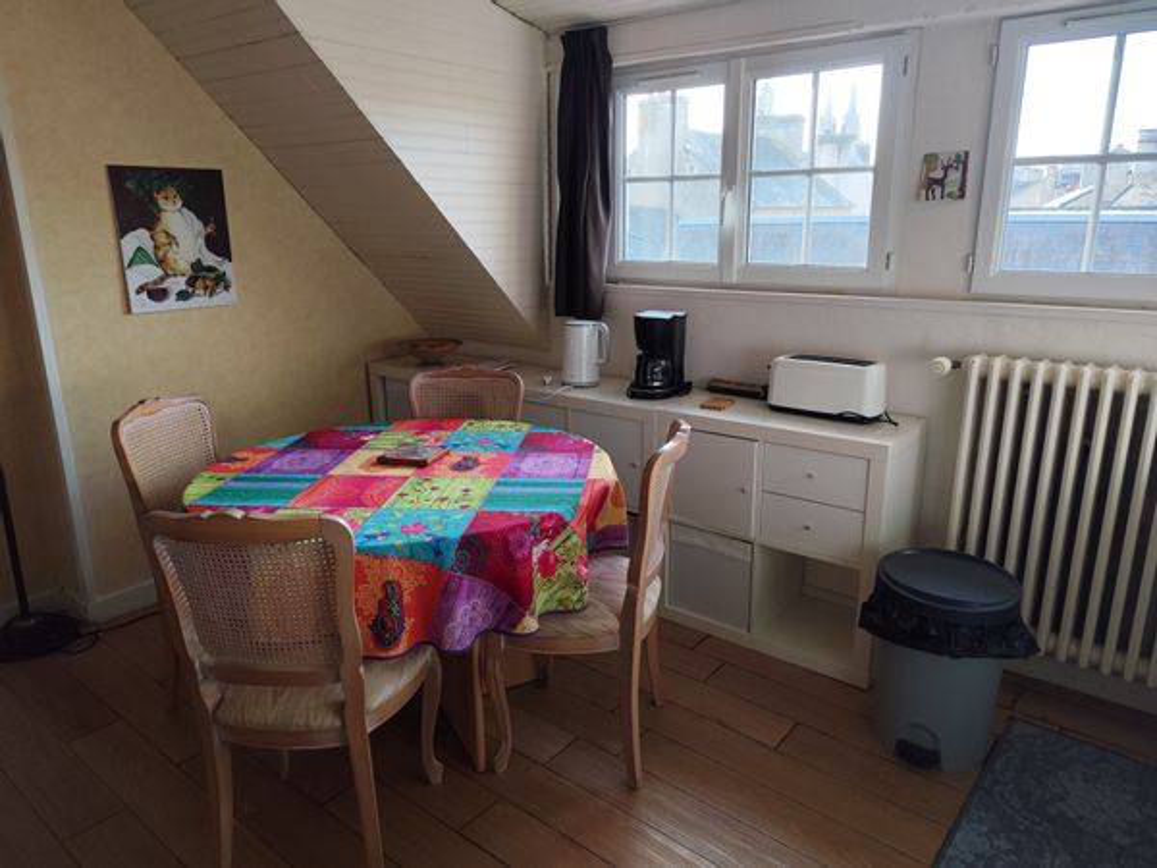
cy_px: 434
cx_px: 578
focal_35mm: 23
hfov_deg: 73.9
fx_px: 769
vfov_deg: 58.9
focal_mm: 6.19
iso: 100
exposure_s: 1/100
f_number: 1.65
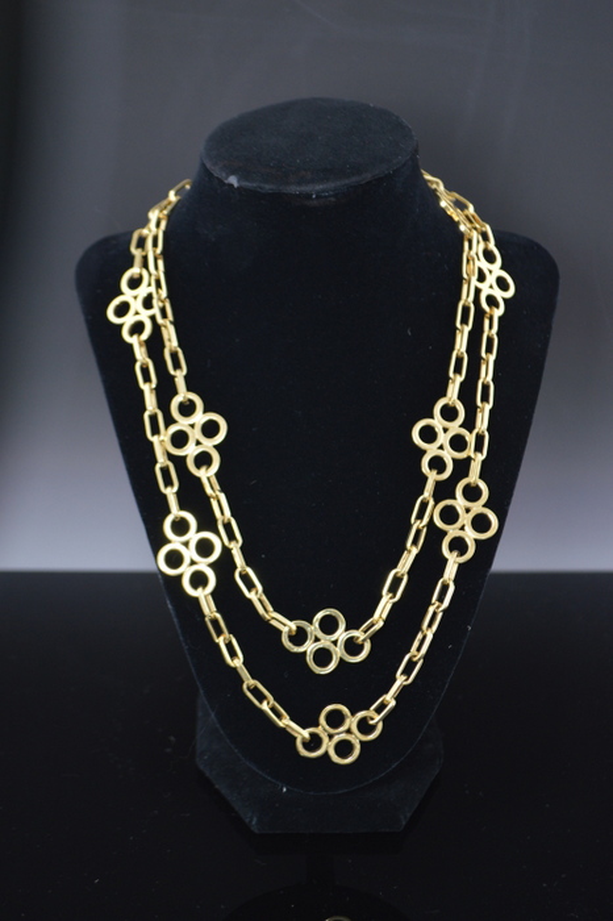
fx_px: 1534
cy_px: 460
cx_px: 306
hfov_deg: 22.6
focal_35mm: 60
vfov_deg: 33.4
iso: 450
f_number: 5.3
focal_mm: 40
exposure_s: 1/60
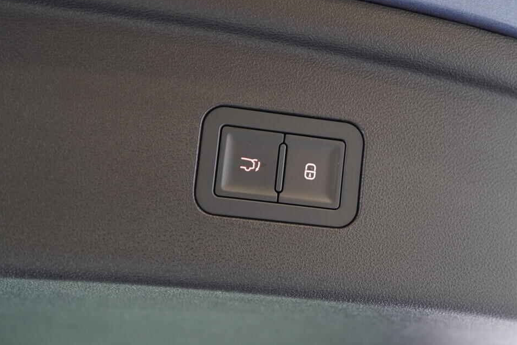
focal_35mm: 39
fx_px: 560
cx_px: 277
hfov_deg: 49.5
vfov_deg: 34.2
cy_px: 179
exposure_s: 1/40
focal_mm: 24
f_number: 2.8
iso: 500
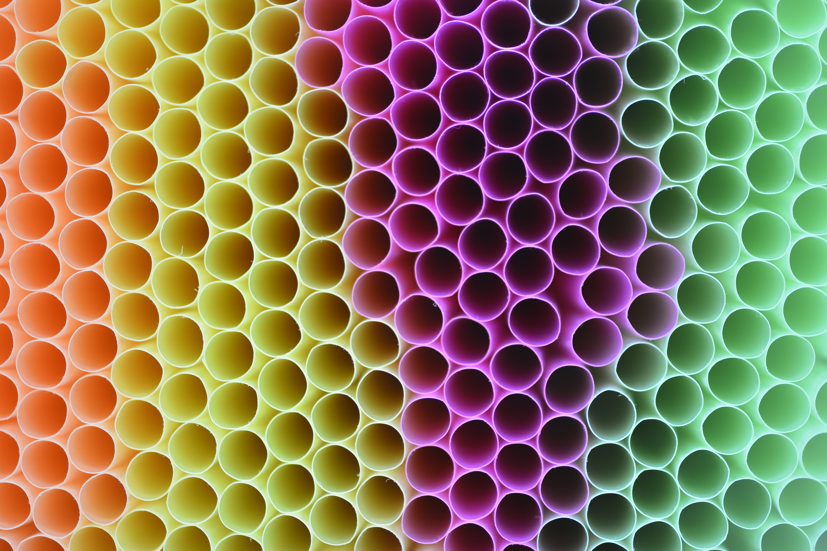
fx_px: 3101
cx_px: 414
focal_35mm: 135
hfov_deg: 15.2
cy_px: 276
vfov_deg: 10.2
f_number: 4
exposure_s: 1/2.5
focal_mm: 90
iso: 100
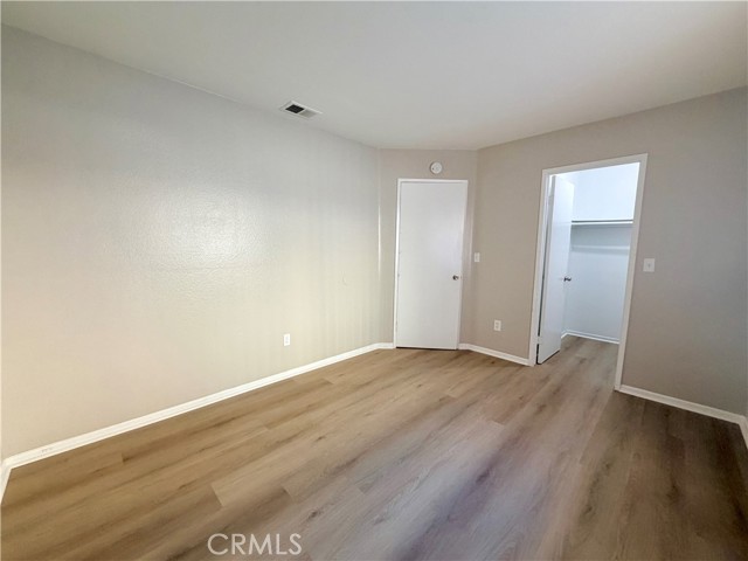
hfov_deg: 102.1
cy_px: 280
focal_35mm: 14
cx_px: 374
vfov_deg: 85.7
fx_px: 303
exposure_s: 1/60
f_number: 2.2
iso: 200
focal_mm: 2.22
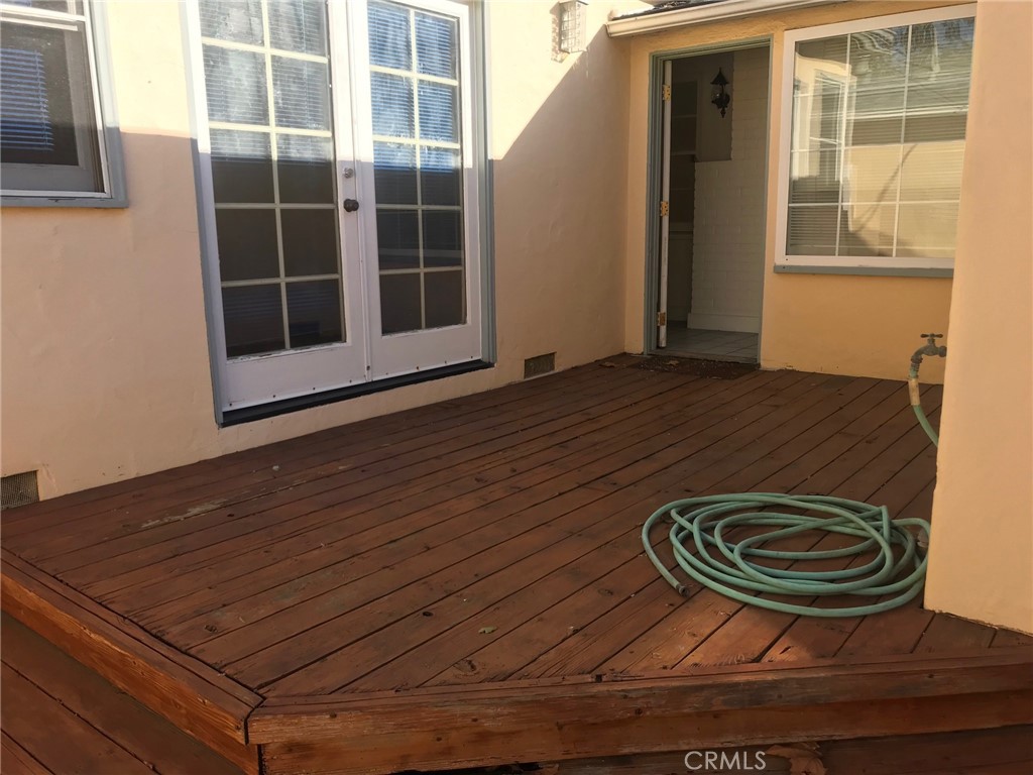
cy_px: 388
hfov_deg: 63.4
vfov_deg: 49.7
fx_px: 836
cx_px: 516
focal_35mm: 28
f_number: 1.8
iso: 20
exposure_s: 1/760
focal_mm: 3.99
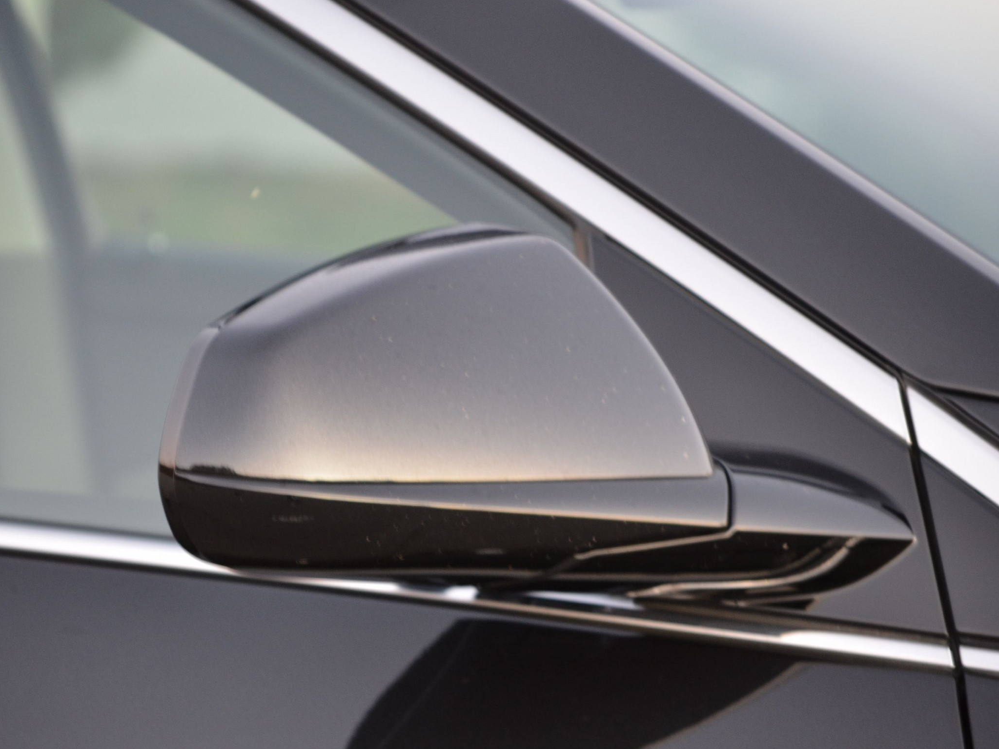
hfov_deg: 9.4
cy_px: 401
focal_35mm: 211
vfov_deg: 7.0
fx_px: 6089
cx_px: 445
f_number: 5.6
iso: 800
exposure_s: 1/10
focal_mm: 120
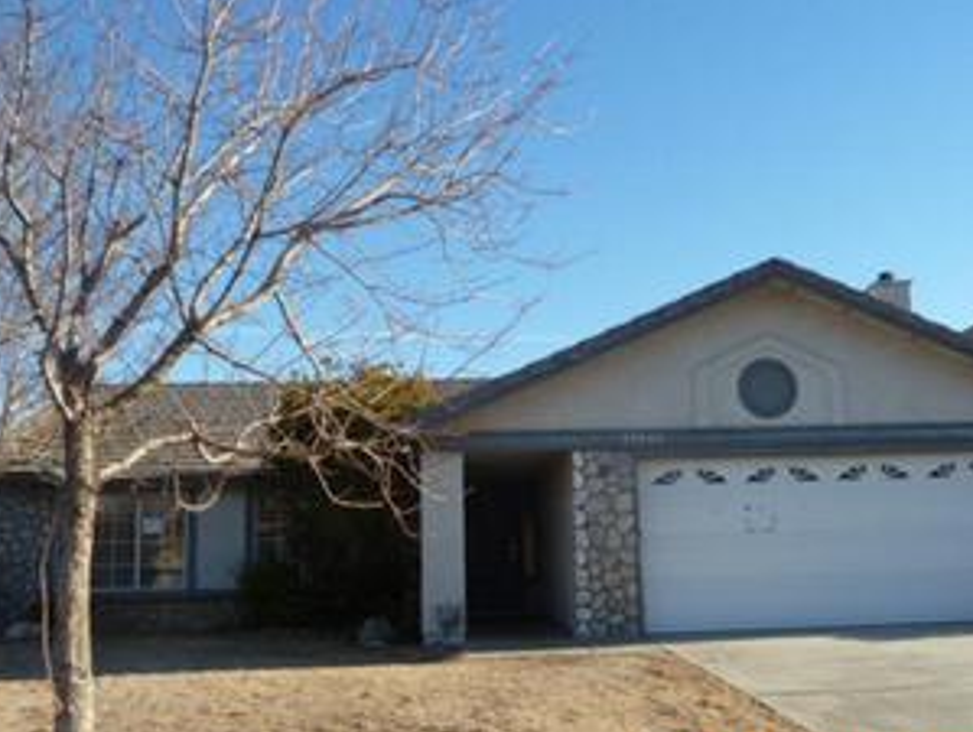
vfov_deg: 38.7
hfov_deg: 50.1
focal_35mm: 37
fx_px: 1041
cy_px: 413
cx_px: 511
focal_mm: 5.3
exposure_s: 1/320
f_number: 4
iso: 80
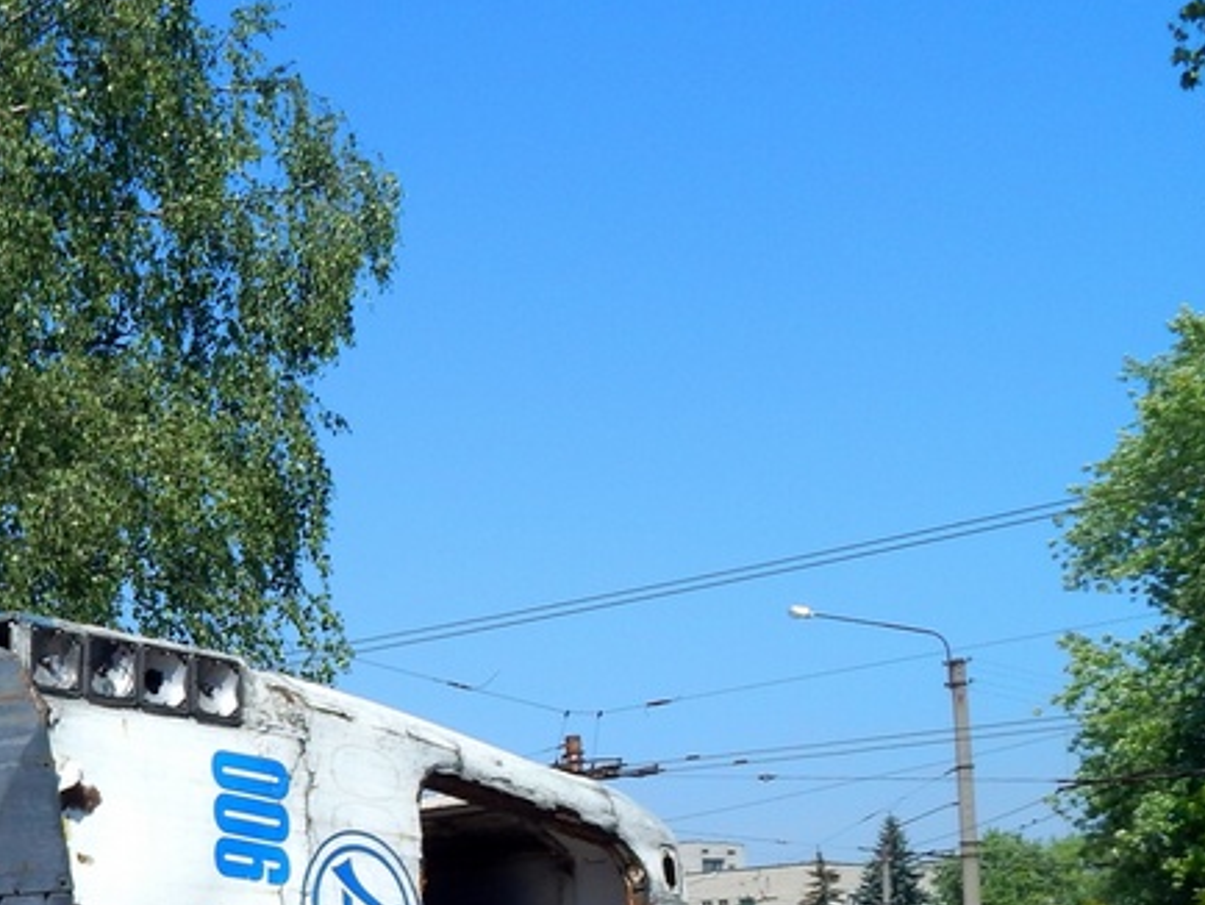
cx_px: -167
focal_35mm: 66
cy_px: 994
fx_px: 2299
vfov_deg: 21.2
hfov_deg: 26.7
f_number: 6.3
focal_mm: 5.1
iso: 125
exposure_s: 1/500
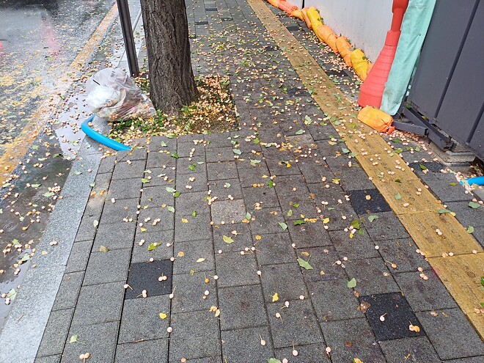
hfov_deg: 69.4
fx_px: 350
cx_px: 242
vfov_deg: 54.9
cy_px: 182
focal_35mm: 25
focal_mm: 4.65
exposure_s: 1/50
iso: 50
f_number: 1.8
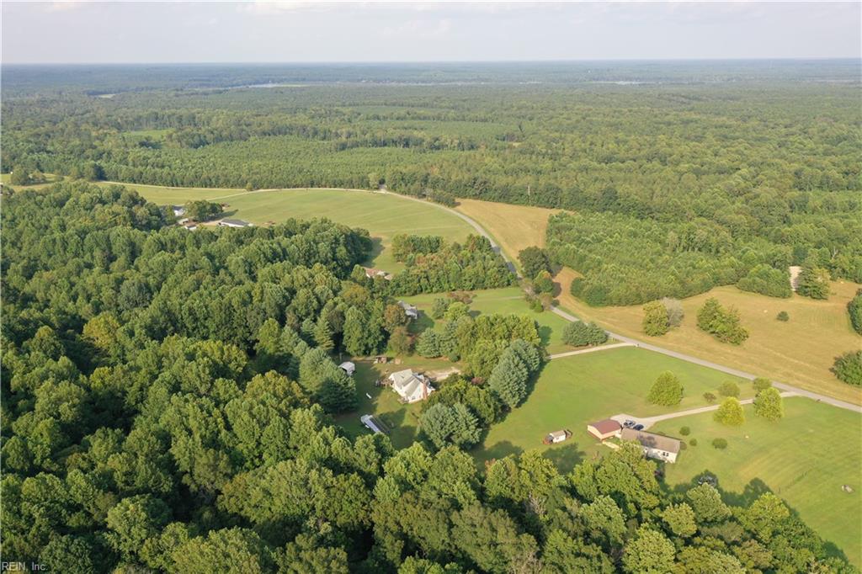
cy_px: 287
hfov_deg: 65.5
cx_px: 431
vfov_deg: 46.4
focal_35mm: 28
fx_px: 670
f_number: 4
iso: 100
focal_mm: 10.26
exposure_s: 1/100
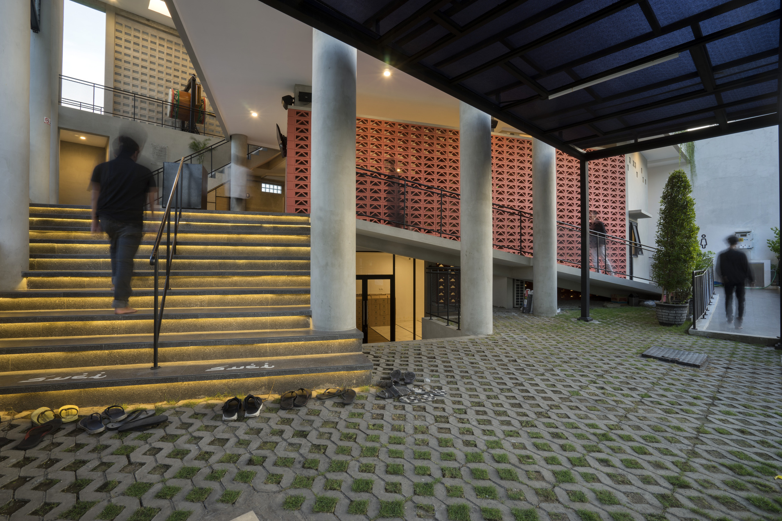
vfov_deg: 73.7
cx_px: 391
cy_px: 260
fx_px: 348
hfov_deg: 96.7
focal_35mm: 16
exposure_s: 2
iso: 100
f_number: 14
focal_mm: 16
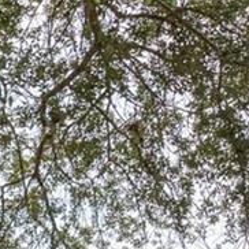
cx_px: -561
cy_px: 443
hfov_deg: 9.1
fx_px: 1156
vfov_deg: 11.4
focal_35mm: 142
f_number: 7.1
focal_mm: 19
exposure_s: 1/125
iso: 400
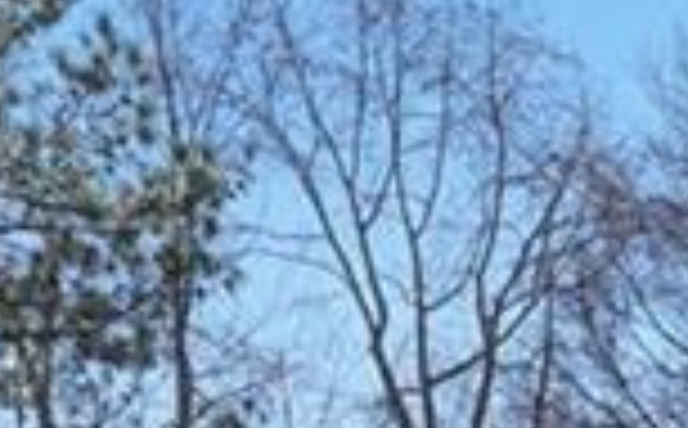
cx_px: 1228
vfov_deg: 7.5
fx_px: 2938
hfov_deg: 12.3
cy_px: 1196
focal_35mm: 157
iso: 800
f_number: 8
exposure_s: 1/2000
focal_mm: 23
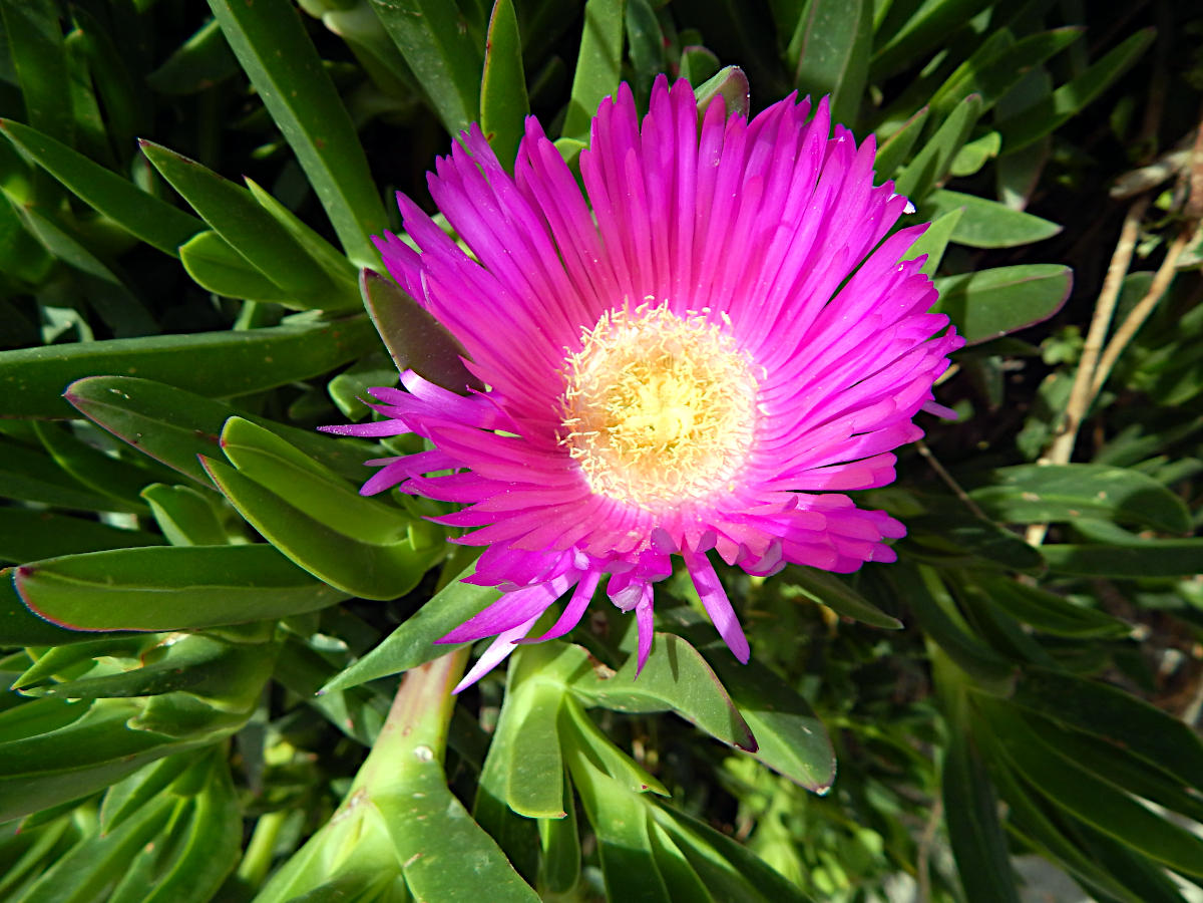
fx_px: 799
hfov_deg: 73.9
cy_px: 452
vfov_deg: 58.9
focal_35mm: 23
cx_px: 602
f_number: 6
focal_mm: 4
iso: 125
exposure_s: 1/400
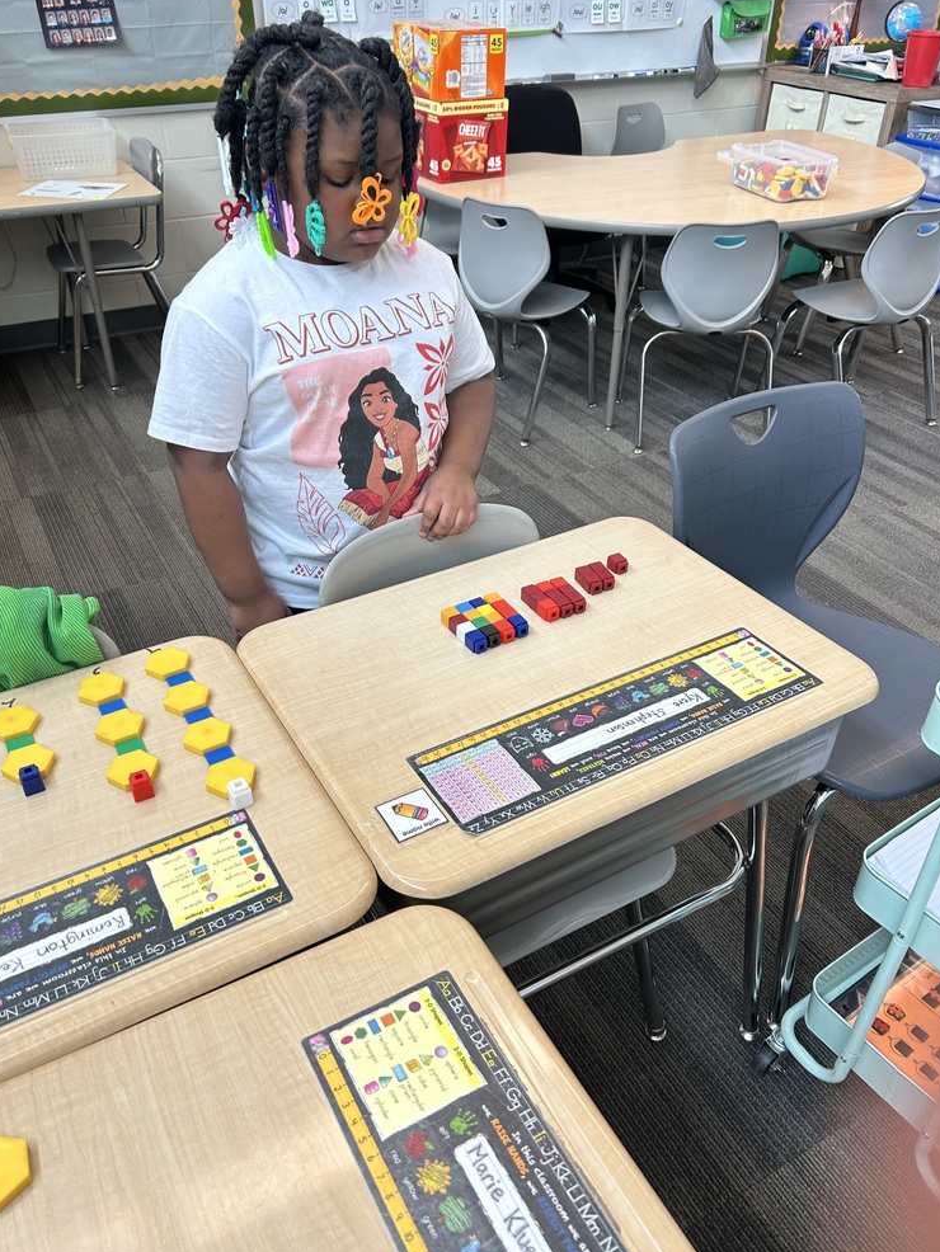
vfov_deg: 65.3
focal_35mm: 27
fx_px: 977
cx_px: 460
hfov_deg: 51.4
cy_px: 617
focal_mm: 5.7
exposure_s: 1/60
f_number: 1.5
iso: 80
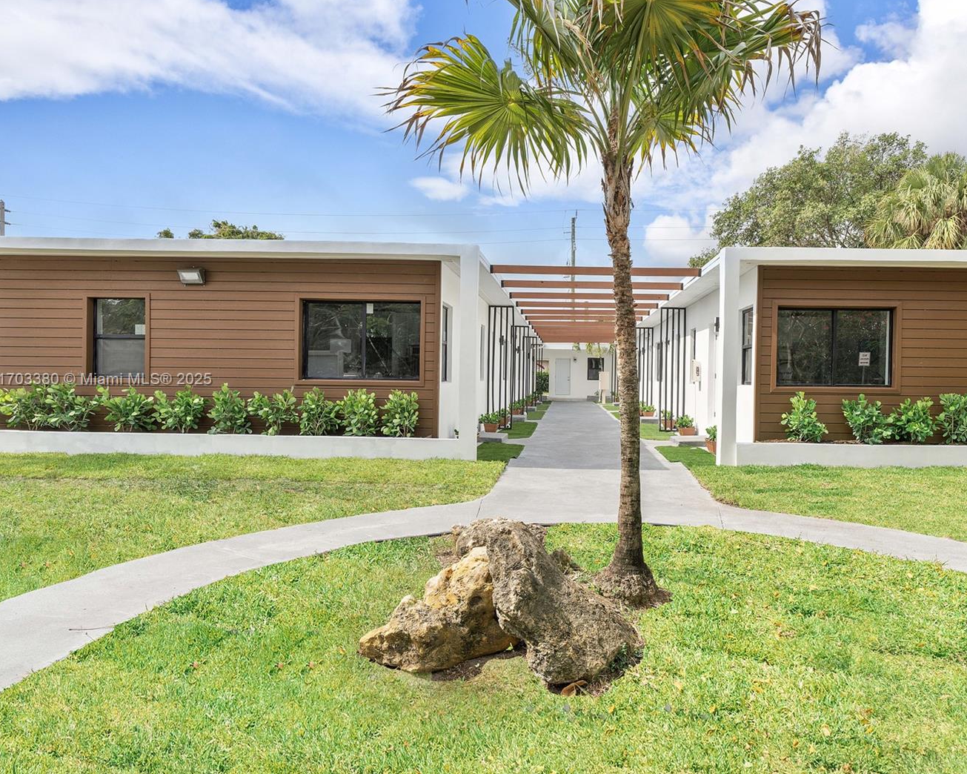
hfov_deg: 72.0
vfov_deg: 60.9
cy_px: 380
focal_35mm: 23
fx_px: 658
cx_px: 568
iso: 125
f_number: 8
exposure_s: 1/250
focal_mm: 20
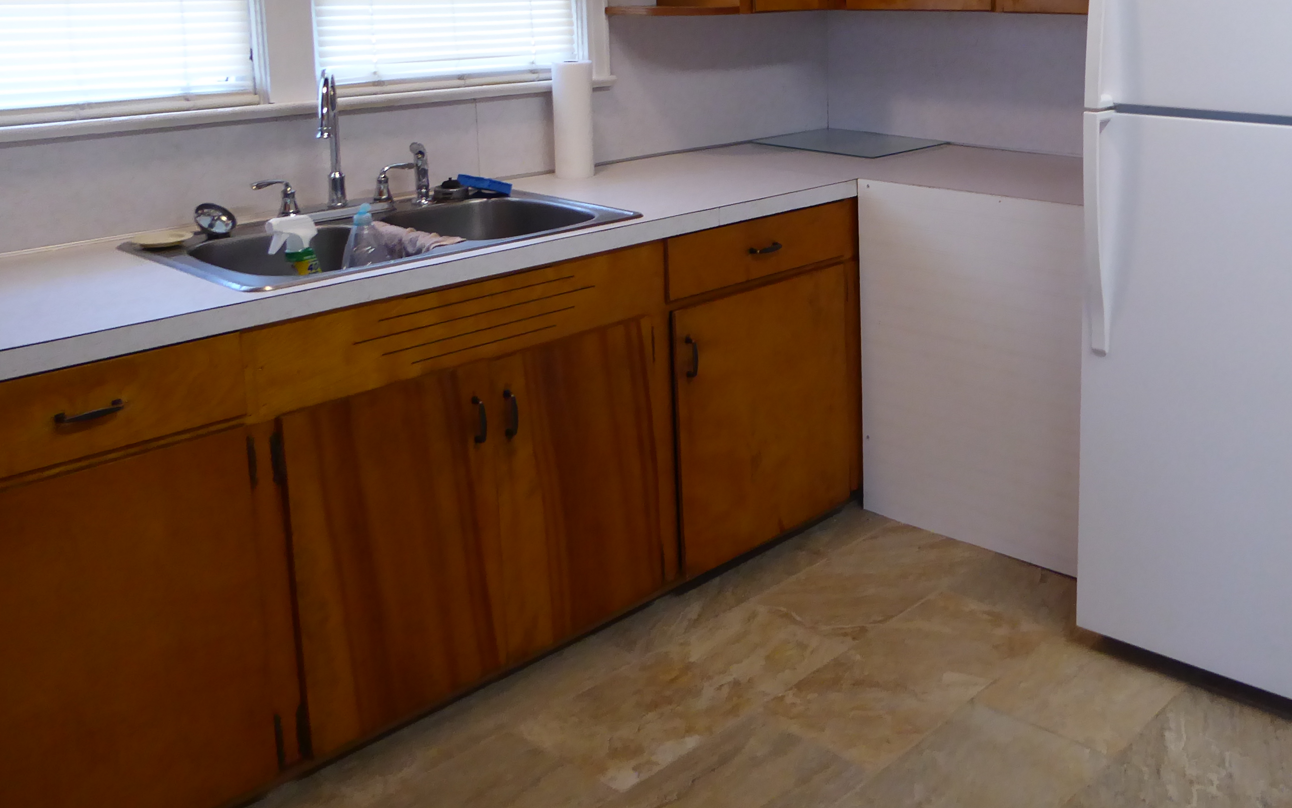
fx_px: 1338
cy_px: 164
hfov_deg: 50.3
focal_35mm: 38
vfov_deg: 32.7
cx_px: 894
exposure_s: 1/60
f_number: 3.3
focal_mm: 4.3
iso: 250
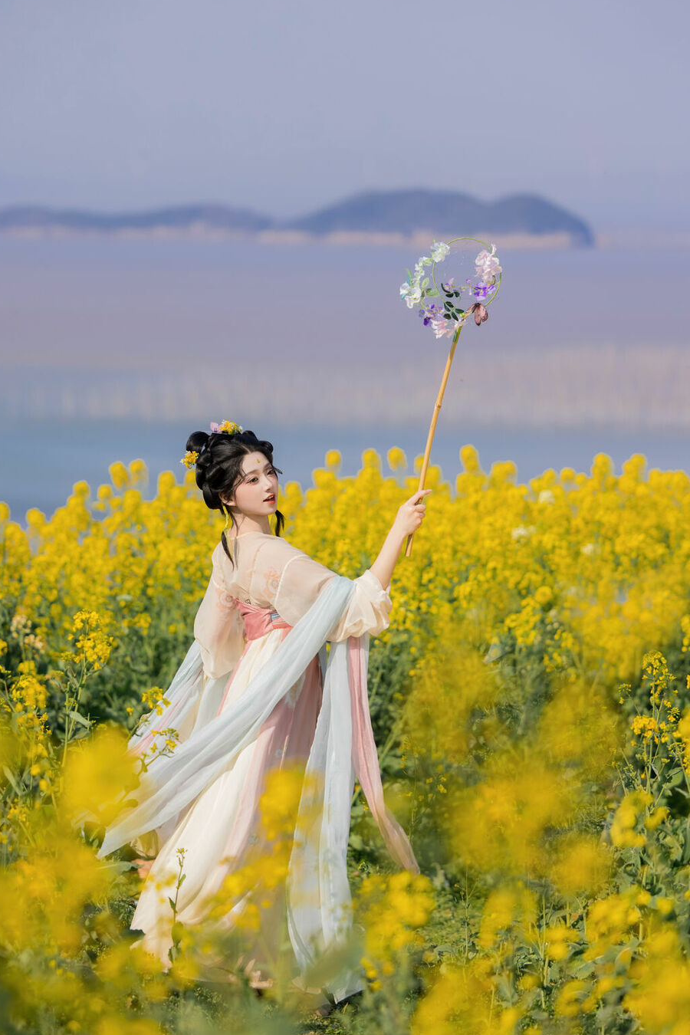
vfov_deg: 15.4
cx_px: 344
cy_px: 506
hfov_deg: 10.3
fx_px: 3823
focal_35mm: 133
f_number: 2.8
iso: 100
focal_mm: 115
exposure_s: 1/1600
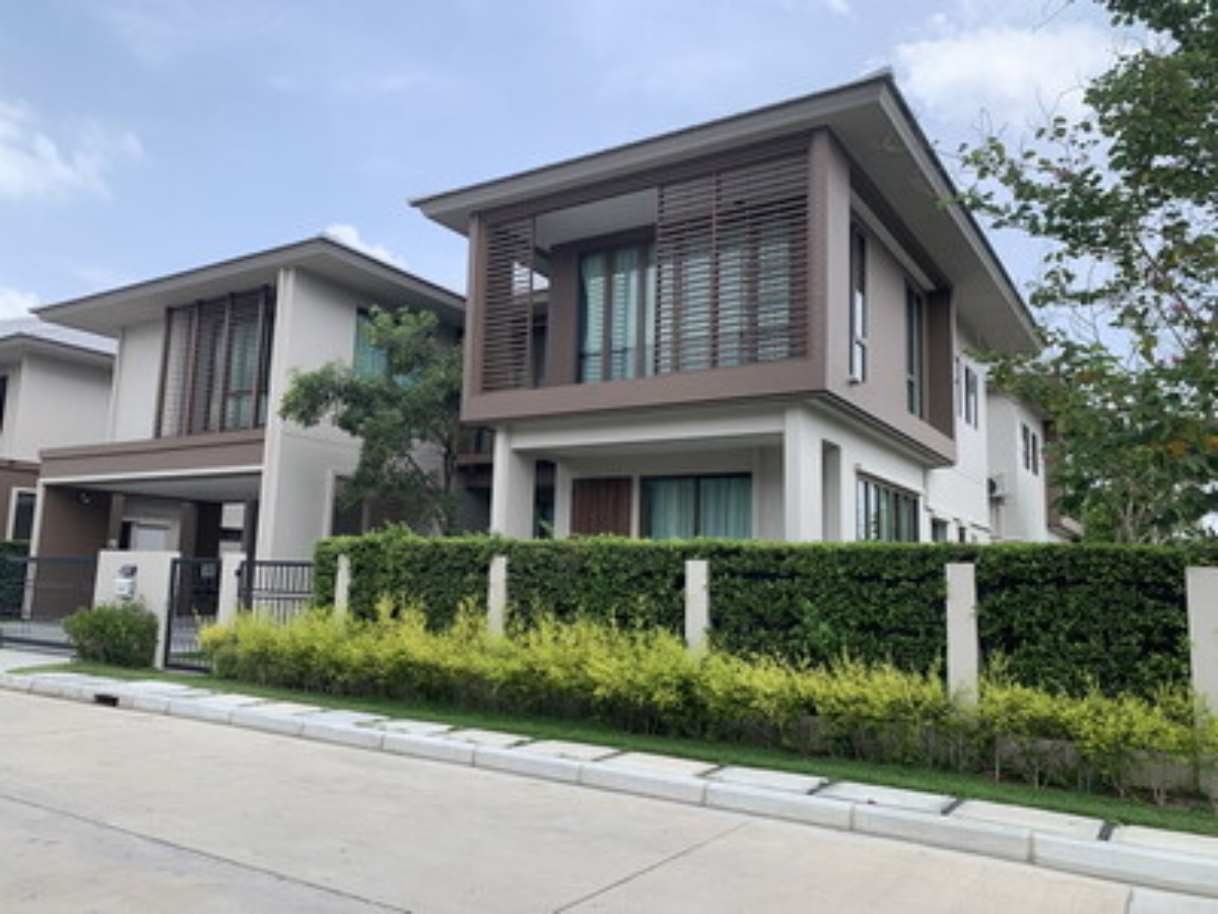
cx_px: 609
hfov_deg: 67.3
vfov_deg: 53.1
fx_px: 915
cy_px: 457
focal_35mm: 26
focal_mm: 4.25
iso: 25
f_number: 1.8
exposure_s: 1/1235
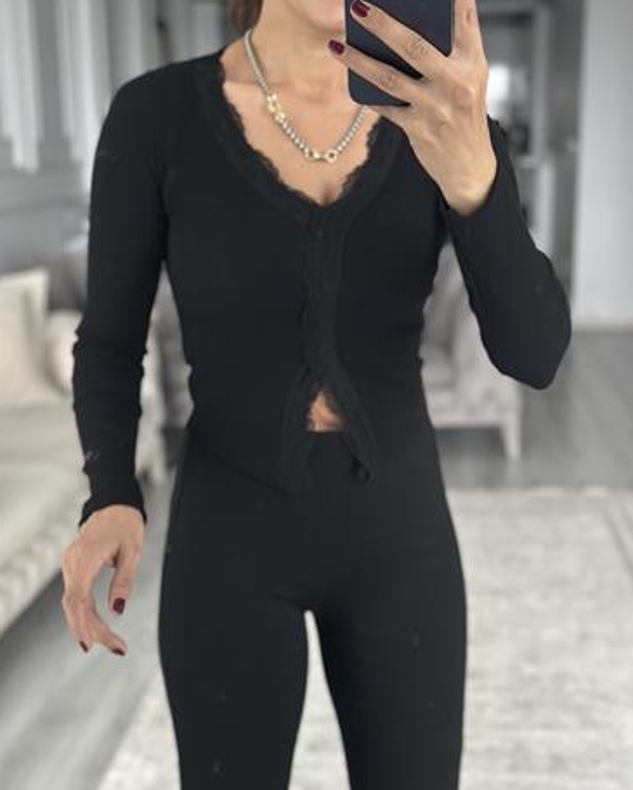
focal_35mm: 52
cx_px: 319
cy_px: 386
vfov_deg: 36.0
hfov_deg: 29.1
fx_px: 1217
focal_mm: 6.86
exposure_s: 1/35
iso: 800
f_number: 1.78
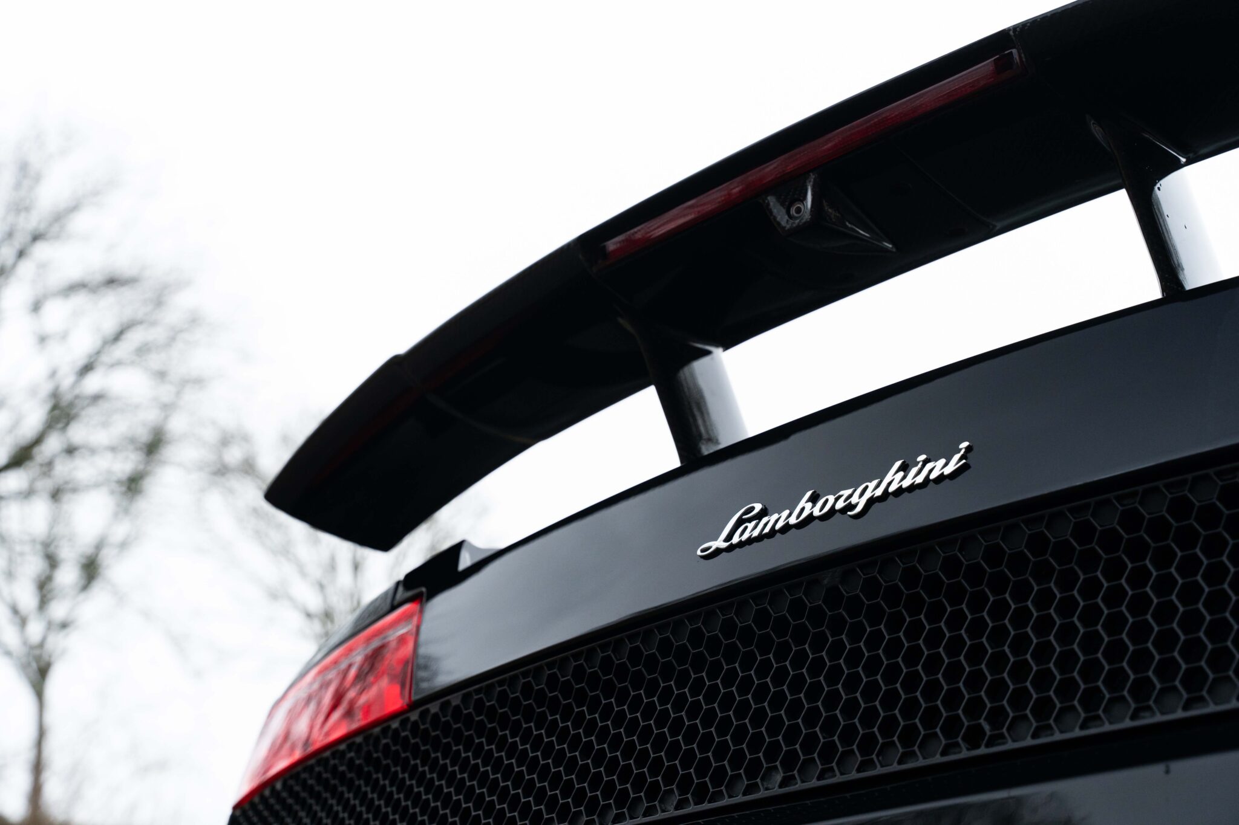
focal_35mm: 51
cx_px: 620
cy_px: 412
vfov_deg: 26.6
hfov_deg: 39.1
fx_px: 1745
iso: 1250
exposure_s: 1/640
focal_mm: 50.7
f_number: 4.5
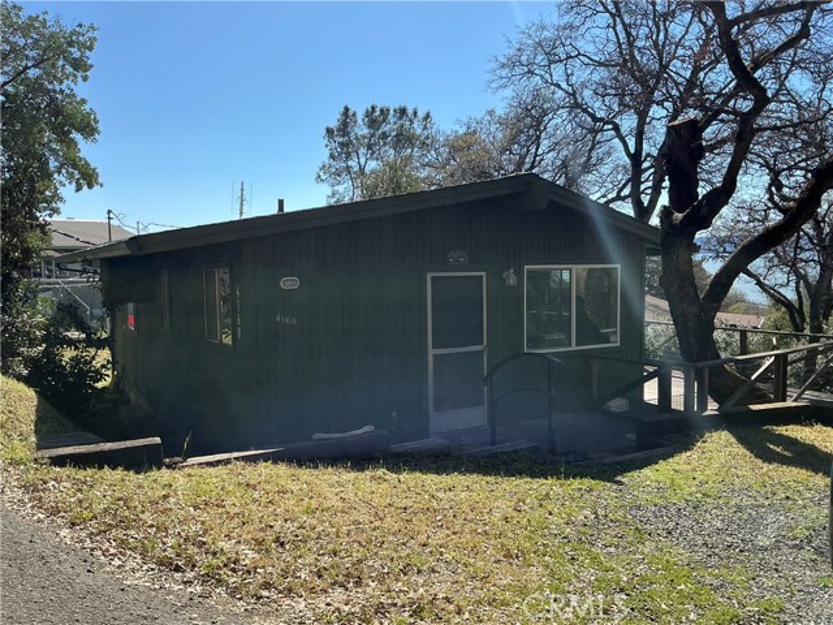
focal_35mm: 28
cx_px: 416
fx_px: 674
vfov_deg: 49.7
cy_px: 312
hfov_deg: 63.4
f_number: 1.8
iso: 25
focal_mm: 3
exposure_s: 1/1490
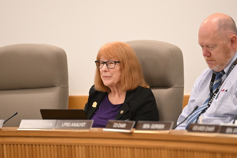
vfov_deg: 4.6
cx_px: 118
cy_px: 79
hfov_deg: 6.9
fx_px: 1974
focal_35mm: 300
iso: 1600
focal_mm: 200
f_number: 2.8
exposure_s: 1/200
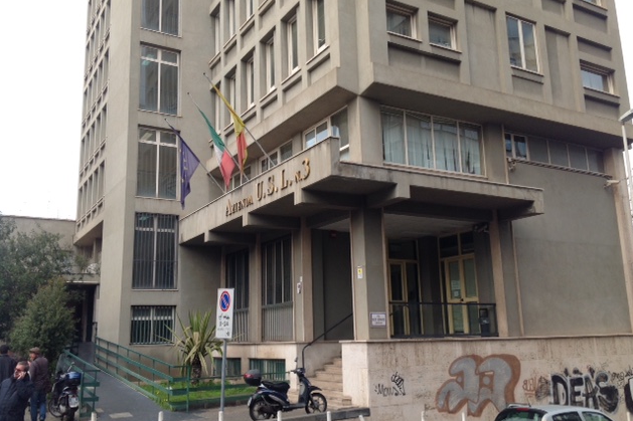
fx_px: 650
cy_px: 206
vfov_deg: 35.9
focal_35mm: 37
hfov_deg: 51.9
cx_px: 321
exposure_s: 1/472
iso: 50
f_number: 2.4
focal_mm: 4.28
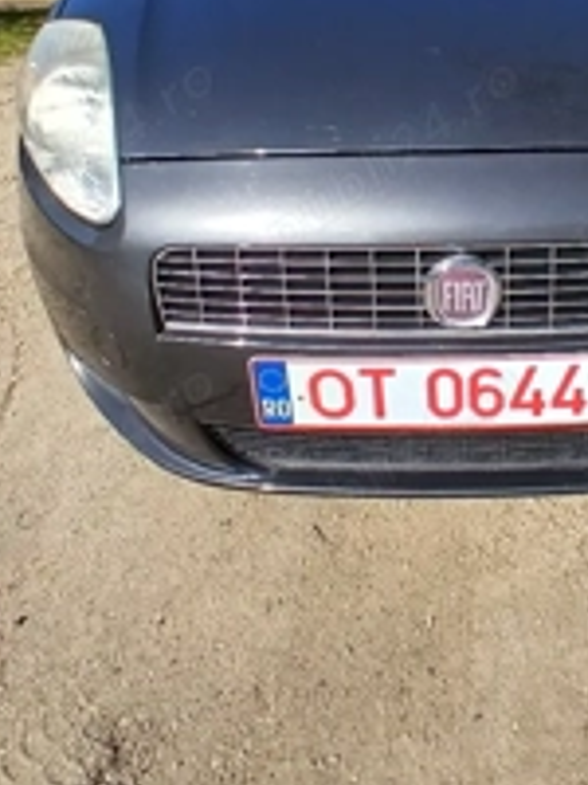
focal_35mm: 34
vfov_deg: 51.8
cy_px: 204
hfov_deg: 40.1
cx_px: 470
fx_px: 770
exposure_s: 1/1250
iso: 50
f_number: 2.2
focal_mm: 1.4
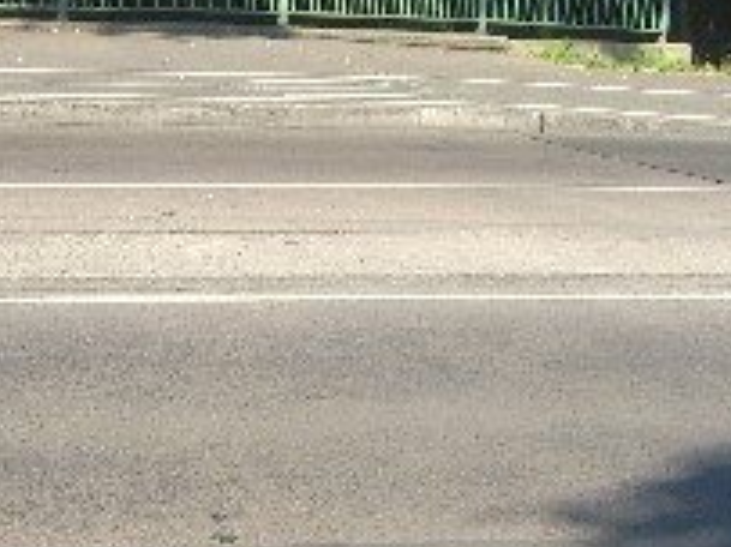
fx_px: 2300
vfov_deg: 13.6
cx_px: -81
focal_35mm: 109
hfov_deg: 17.4
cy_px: 329
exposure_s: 1/200
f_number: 4
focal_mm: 7.9
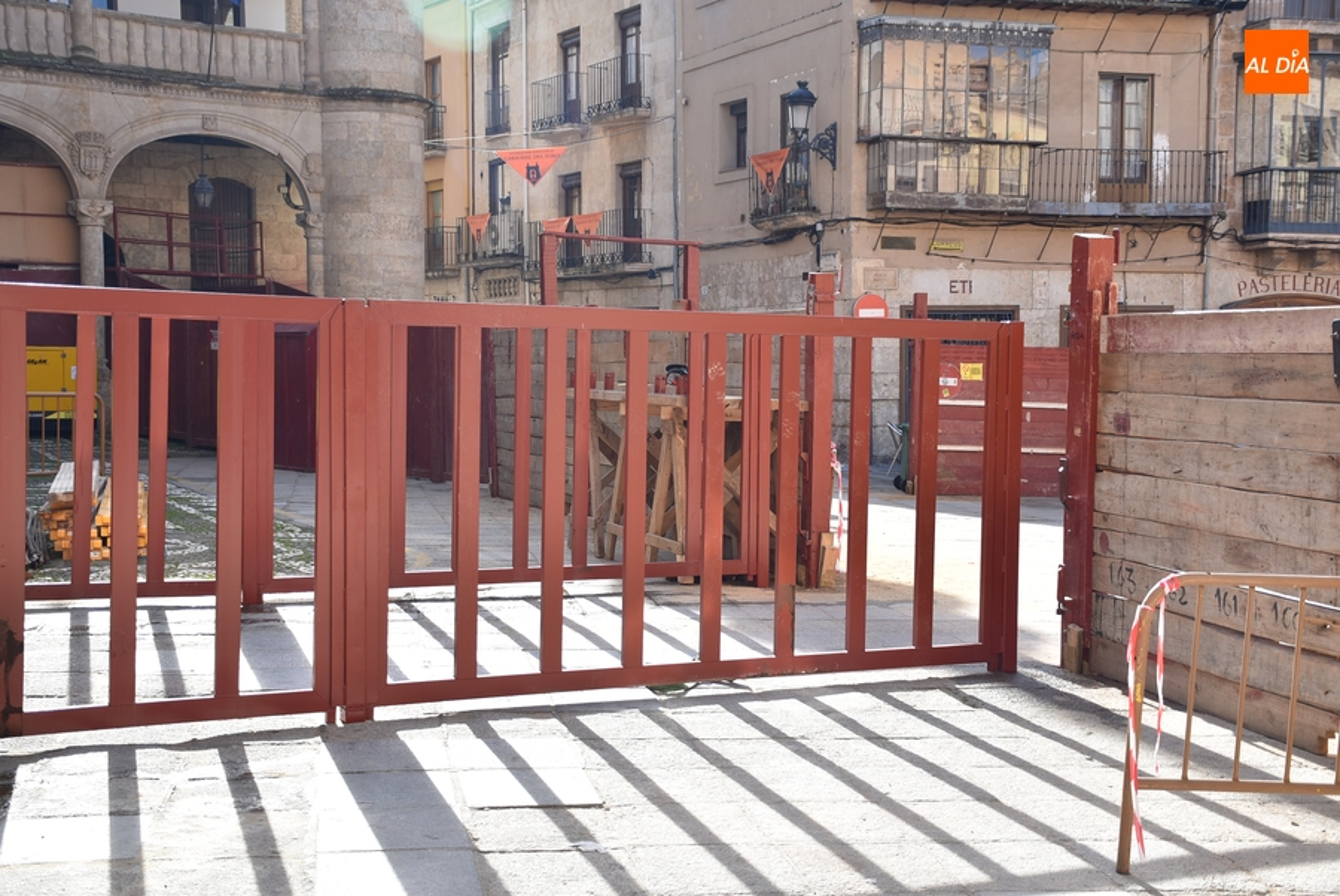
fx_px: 1788
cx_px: 670
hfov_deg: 41.1
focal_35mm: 48
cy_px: 448
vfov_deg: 28.1
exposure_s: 1/250
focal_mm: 32
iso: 100
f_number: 4
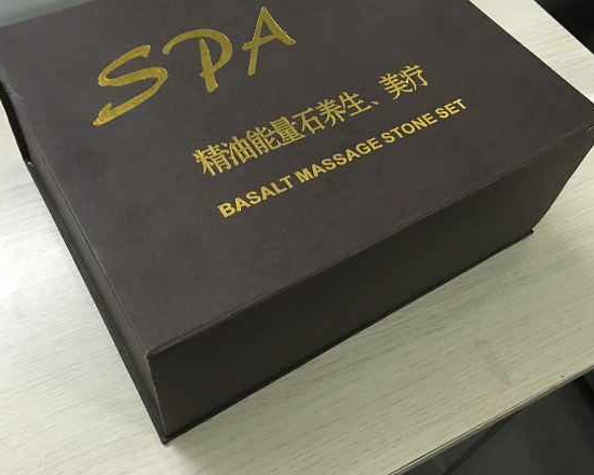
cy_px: 197
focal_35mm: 36
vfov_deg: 41.0
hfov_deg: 50.3
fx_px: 633
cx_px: 286
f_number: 2.2
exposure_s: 1/17
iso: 250
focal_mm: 4.15
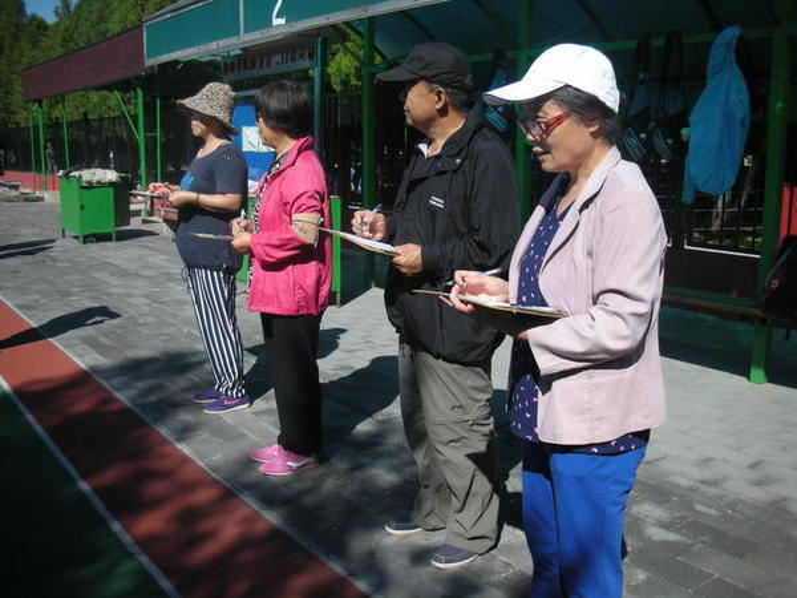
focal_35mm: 35
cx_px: 398
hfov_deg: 52.6
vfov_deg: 40.7
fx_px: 806
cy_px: 299
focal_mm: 5.8
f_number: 7.9
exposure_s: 1/163
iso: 50
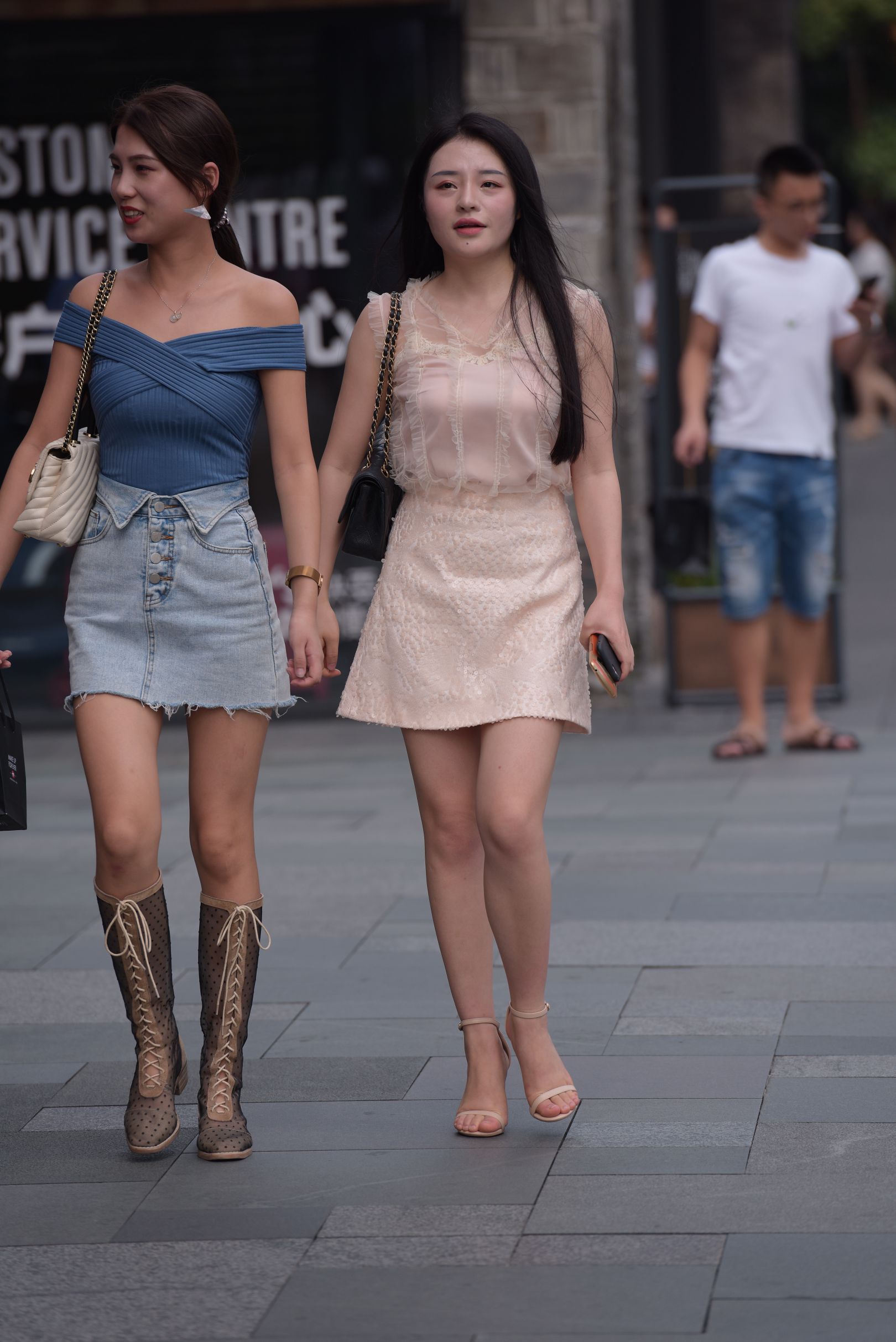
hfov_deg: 6.9
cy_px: 671
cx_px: 448
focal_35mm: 200
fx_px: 7462
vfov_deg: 10.3
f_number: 4
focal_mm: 200
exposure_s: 1/800
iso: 180
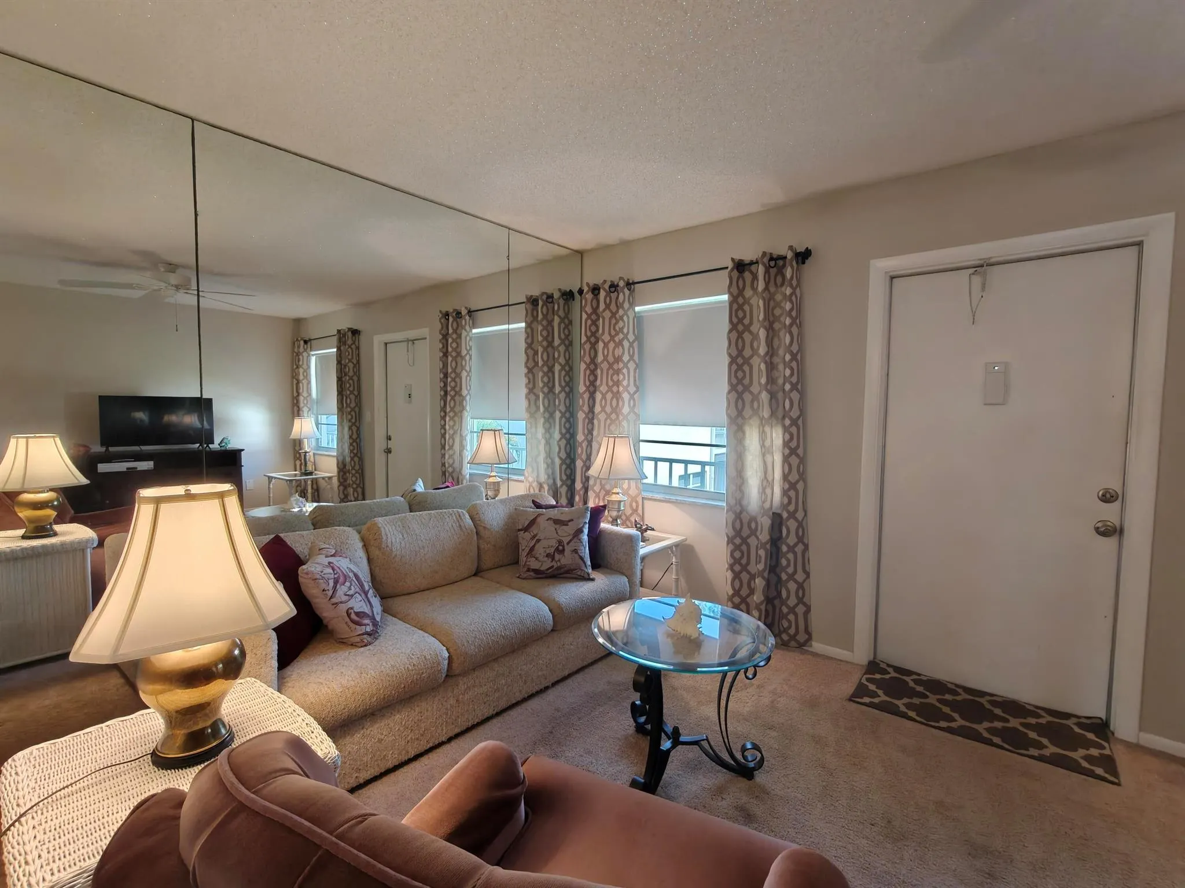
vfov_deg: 81.7
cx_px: 592
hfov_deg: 98.2
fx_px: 513
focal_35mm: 15
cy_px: 444
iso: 640
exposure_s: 1/120
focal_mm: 2.3
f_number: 2
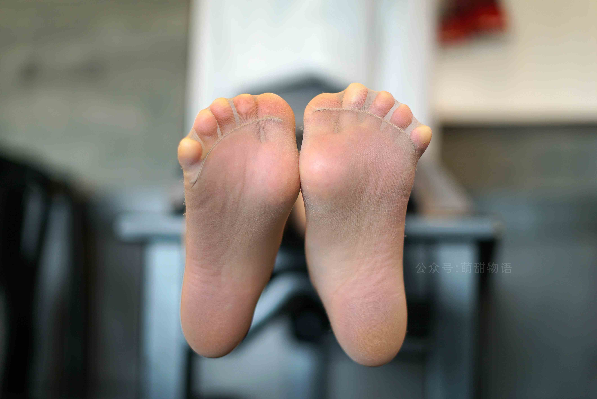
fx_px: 830
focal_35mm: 50
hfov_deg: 39.6
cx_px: 298
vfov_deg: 27.0
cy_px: 200
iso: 200
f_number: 1.8
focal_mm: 50
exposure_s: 1/100
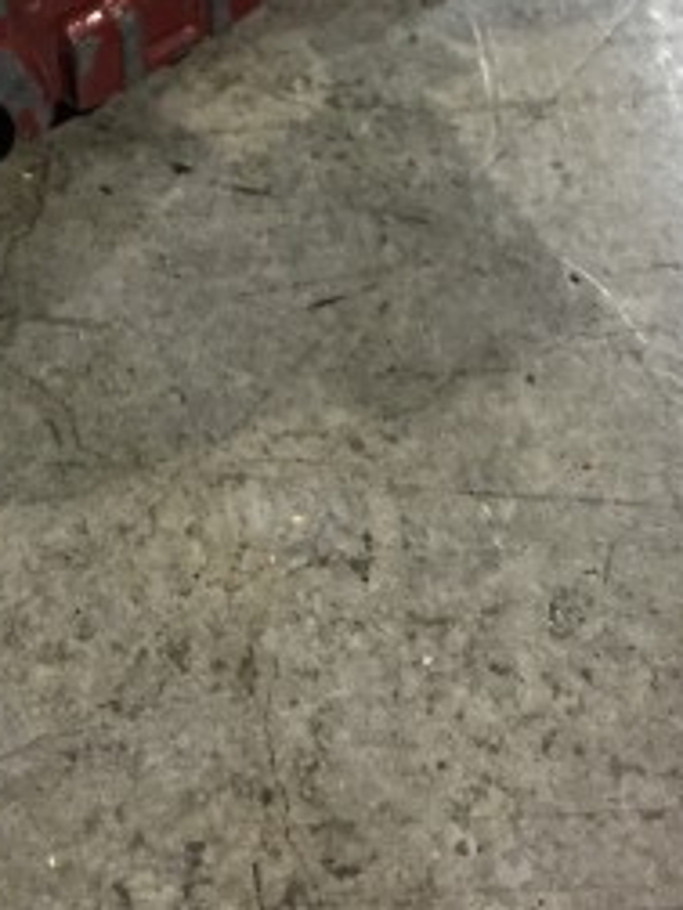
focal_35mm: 98
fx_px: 2578
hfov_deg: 15.0
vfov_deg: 18.9
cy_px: -200
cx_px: 123
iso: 250
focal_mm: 4.15
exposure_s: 1/15
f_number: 2.2
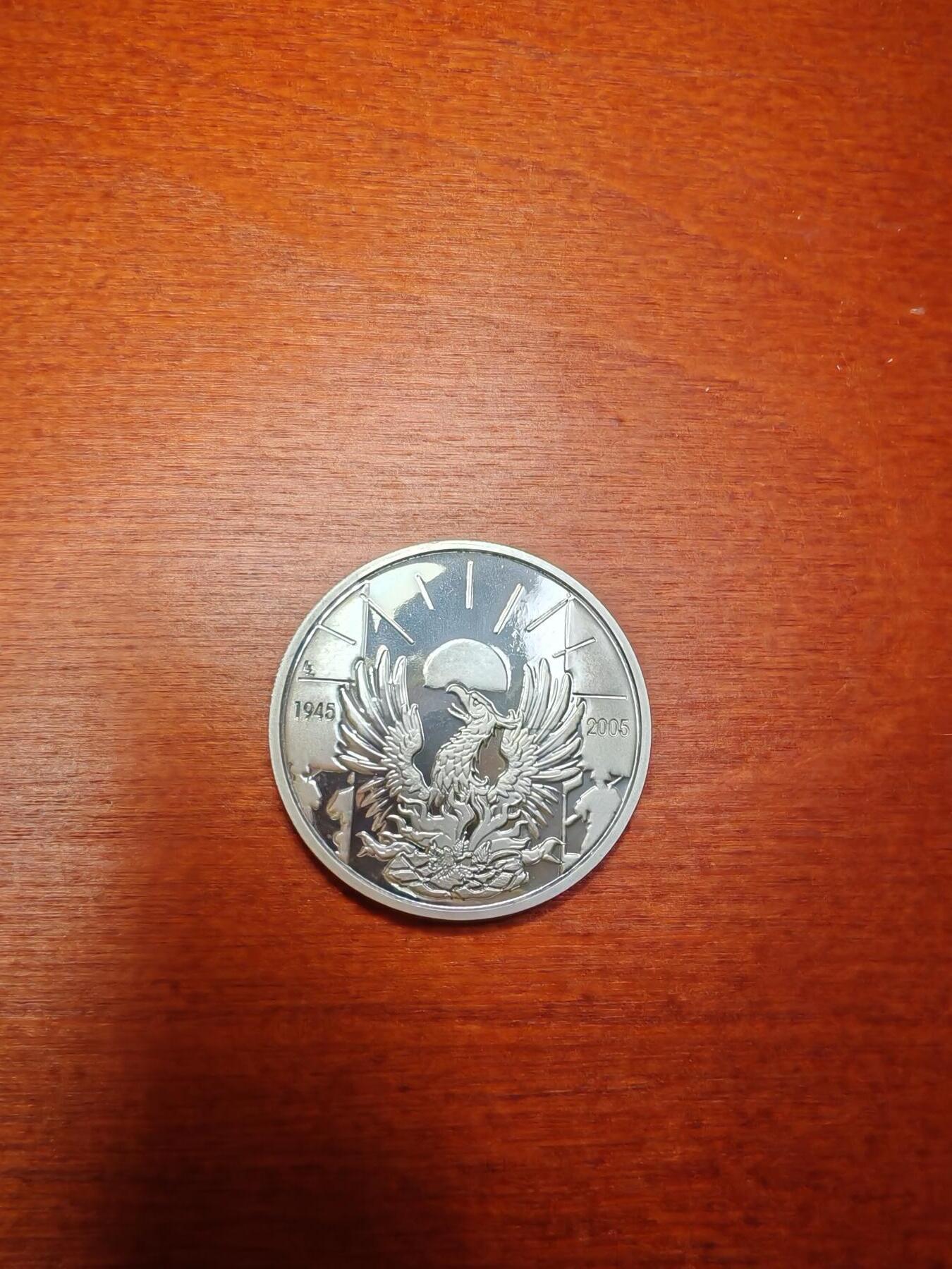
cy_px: 634
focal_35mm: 26
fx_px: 953
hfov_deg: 53.1
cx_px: 476
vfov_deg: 67.3
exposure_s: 1/50
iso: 64
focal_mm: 1.96
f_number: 2.2
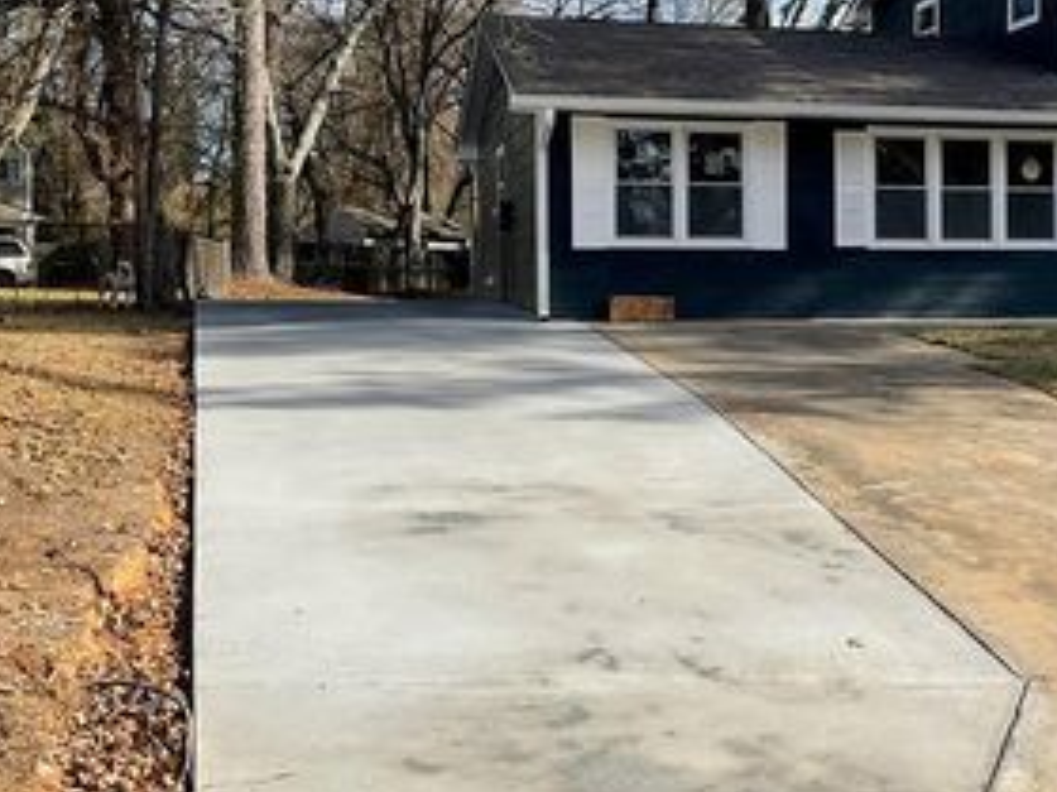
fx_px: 1587
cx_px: 803
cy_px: 313
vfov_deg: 27.9
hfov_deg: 35.9
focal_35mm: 52
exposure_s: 1/1626
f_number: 1.8
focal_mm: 3
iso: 16
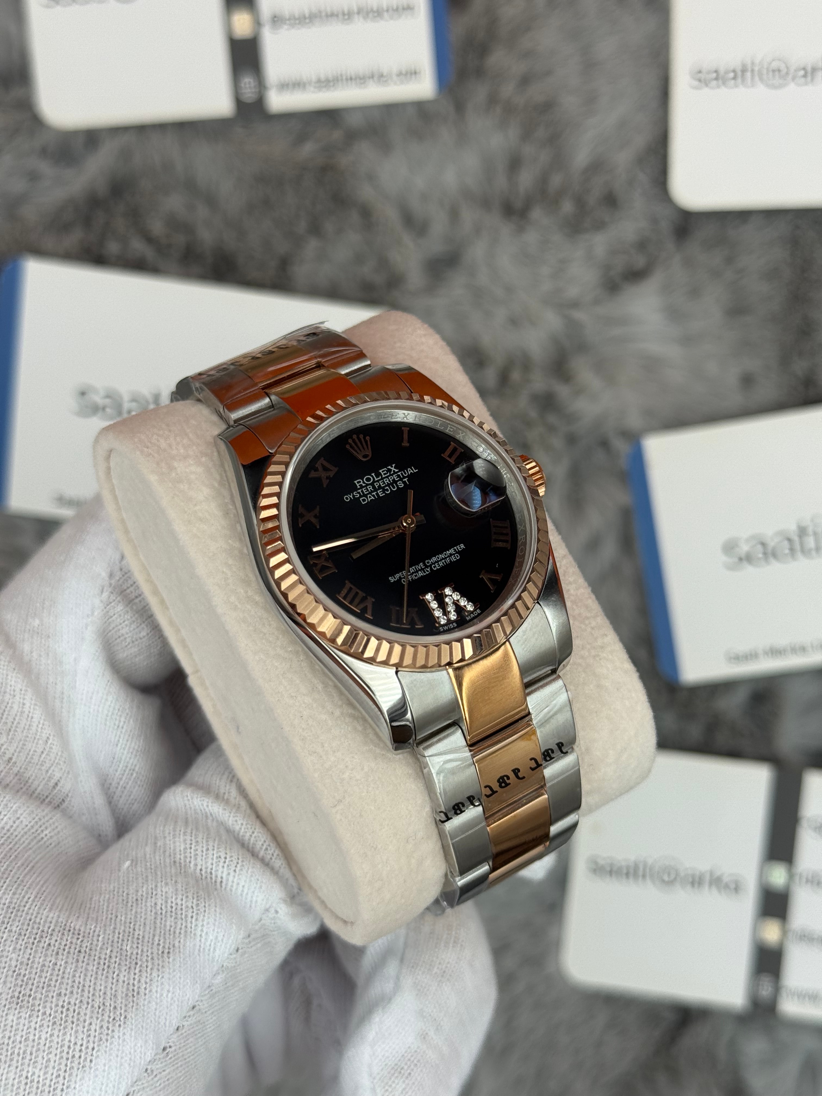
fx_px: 1520
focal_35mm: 48
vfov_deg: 39.7
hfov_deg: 30.3
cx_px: 411
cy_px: 548
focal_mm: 6.76
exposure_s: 1/875
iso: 64
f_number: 1.78
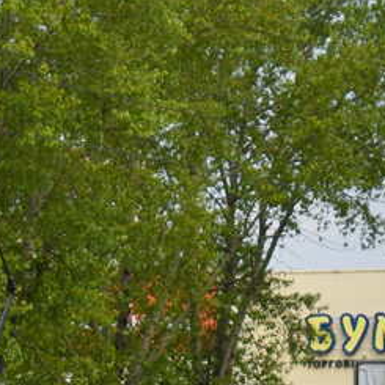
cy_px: 374
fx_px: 4330
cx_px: -72
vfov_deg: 5.1
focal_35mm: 344
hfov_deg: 5.1
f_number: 5.6
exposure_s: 1/800
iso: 200
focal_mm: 55
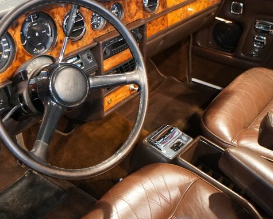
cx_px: 141
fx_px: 388
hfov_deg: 38.8
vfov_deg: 31.3
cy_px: 85
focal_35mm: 48
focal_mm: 18
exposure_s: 1/25
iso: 2000
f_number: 4
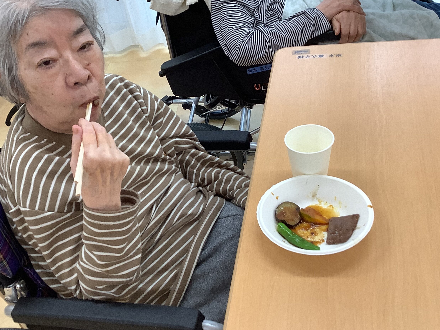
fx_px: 521
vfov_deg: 35.1
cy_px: 164
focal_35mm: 41
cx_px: 173
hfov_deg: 45.5
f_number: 2.4
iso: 100
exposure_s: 1/50
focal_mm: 3.3
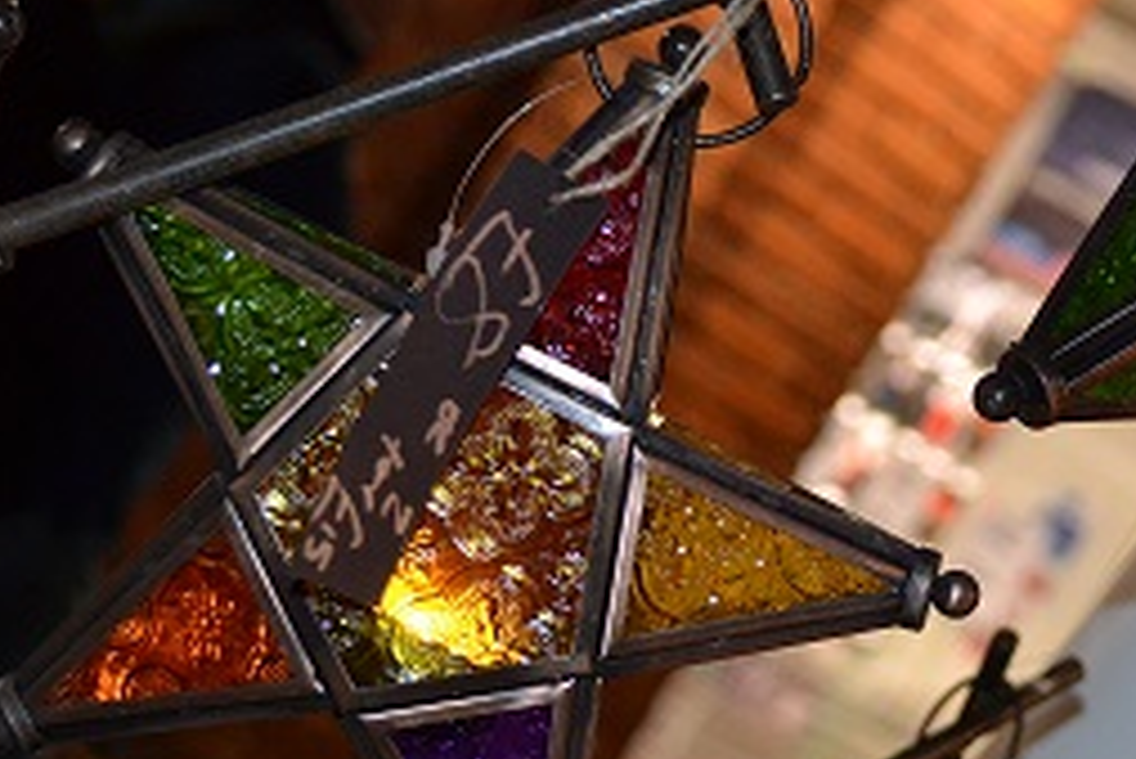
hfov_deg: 17.4
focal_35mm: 116
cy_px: 539
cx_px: 1024
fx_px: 3662
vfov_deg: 11.8
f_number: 5
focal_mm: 34
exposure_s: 1/60
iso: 1800
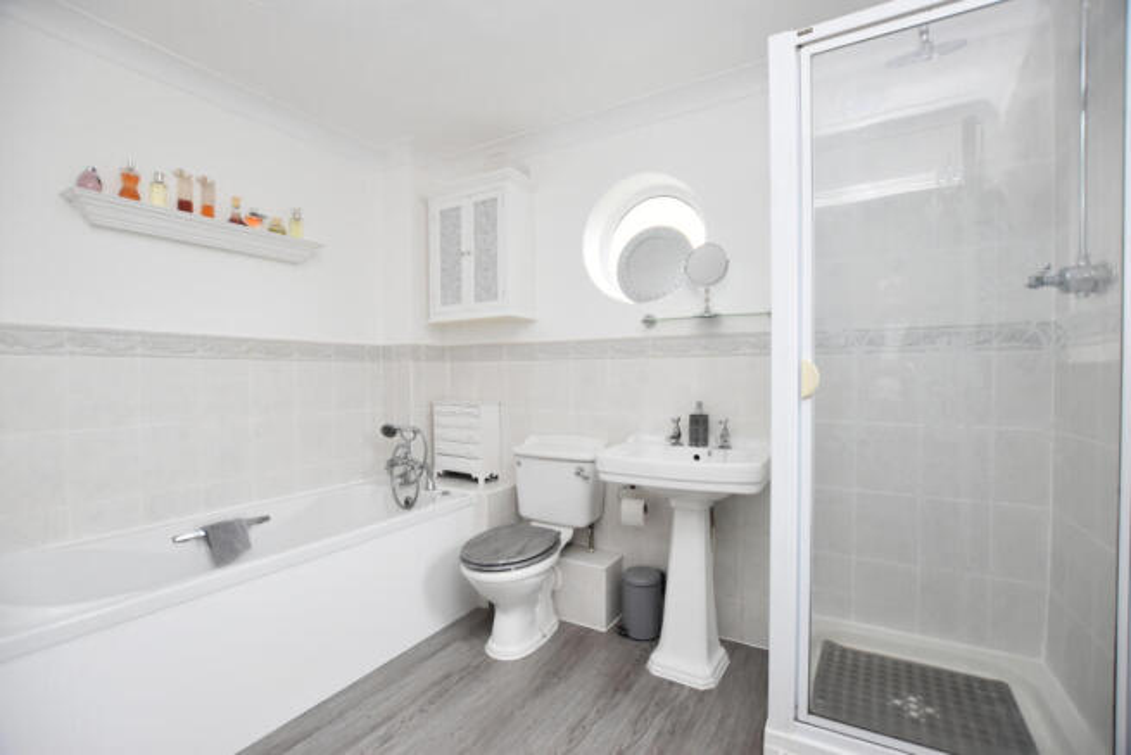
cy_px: 378
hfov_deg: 100.4
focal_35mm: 15
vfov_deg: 77.4
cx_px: 566
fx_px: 471
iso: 800
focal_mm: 10
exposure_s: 1/200
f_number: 3.5
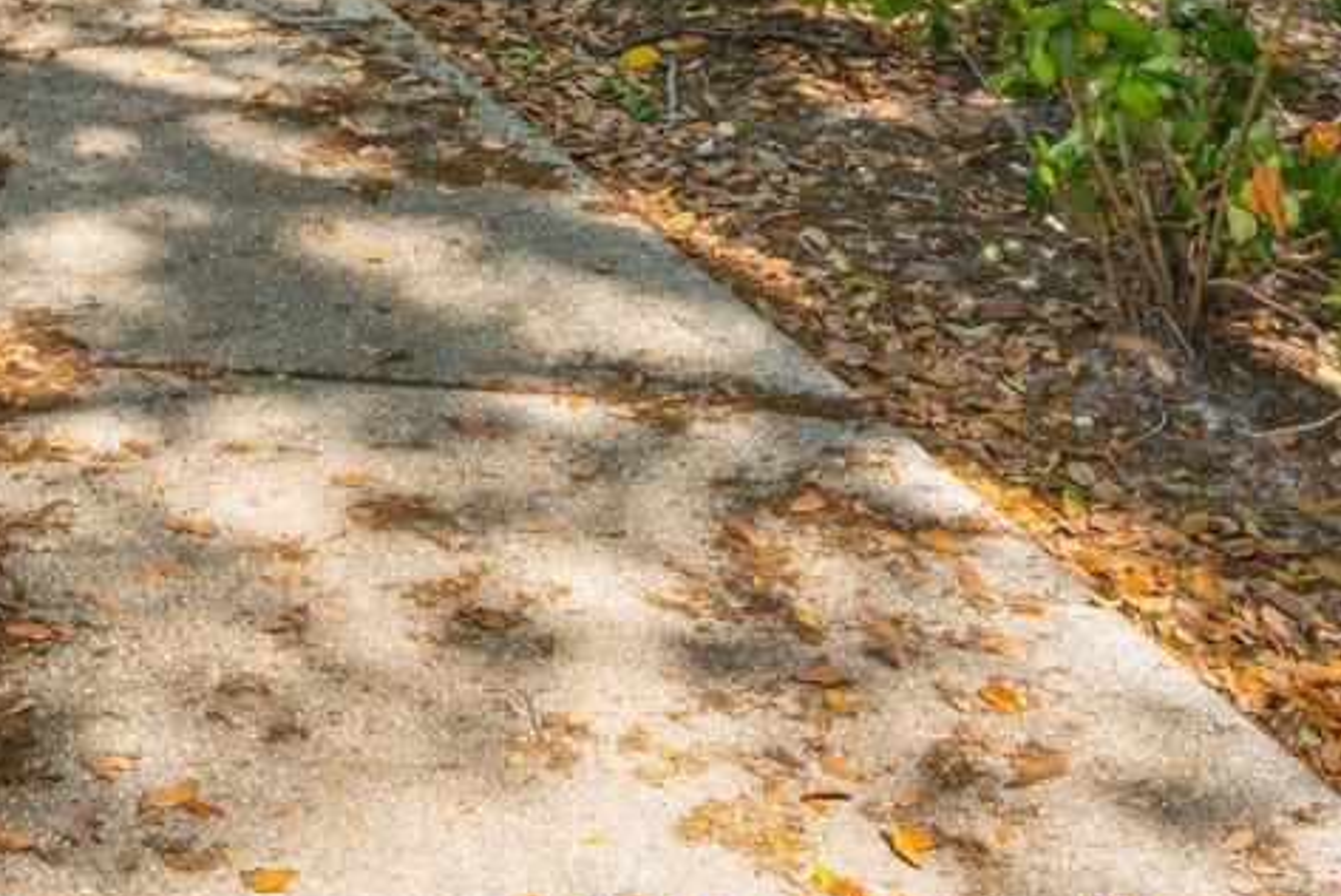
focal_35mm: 71
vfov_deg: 16.8
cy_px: -588
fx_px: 2646
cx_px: 74
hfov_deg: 27.2
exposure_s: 1/125
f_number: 9
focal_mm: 21
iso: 200
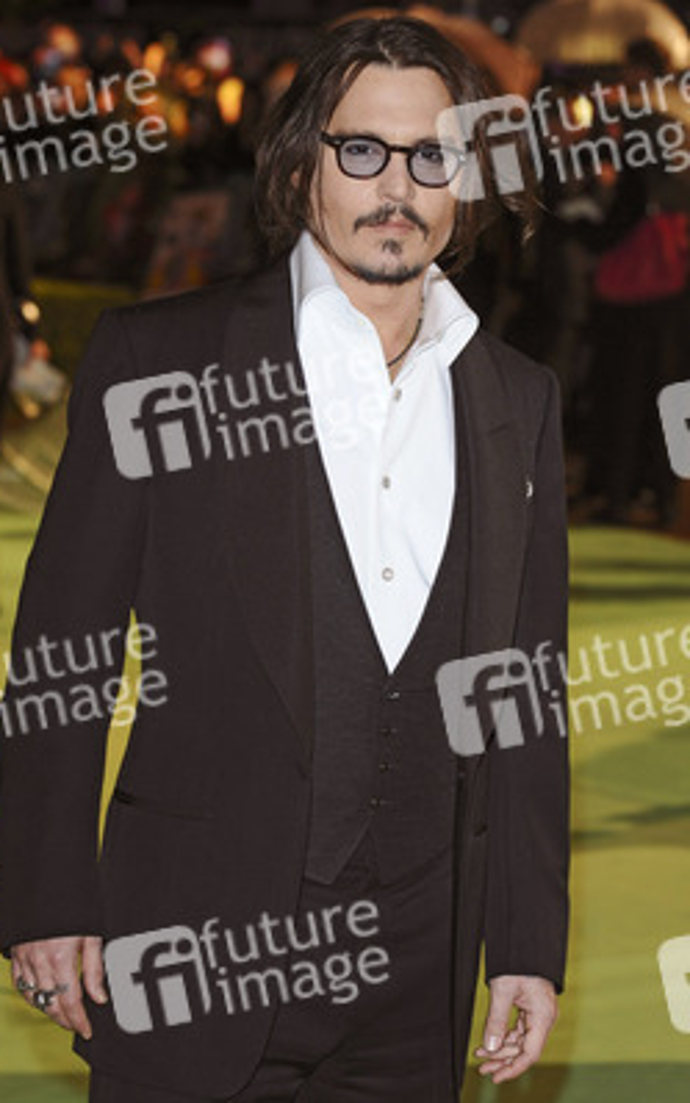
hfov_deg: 10.7
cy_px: 552
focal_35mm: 123
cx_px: 328
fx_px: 3698
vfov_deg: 17.0
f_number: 5
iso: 400
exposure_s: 1/160
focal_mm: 80
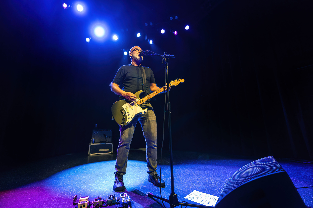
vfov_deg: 77.2
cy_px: 104
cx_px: 156
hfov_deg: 100.4
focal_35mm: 15
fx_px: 130
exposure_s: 1/200
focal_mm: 15
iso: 2500
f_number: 2.8
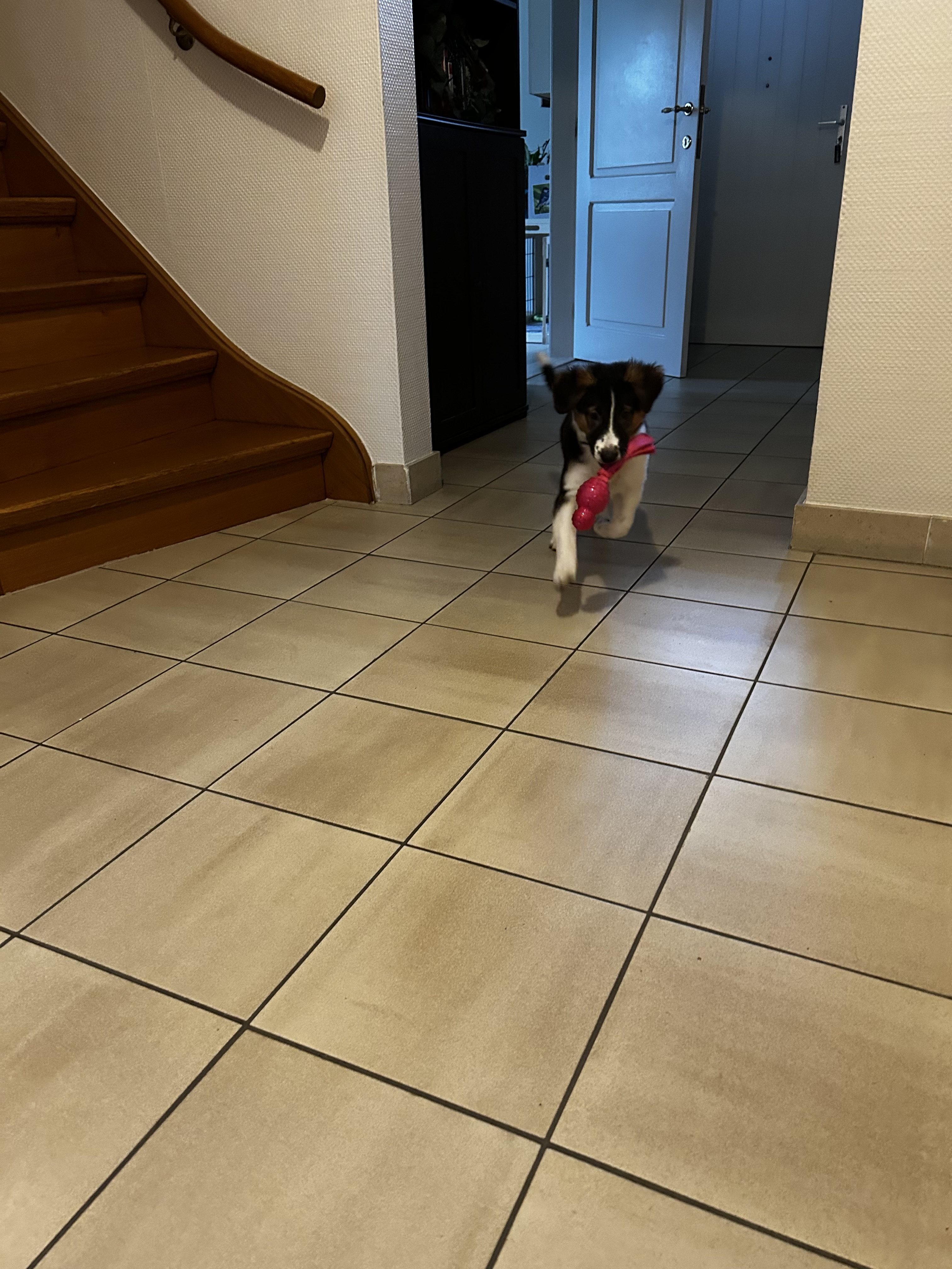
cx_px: 476
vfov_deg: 67.3
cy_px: 634
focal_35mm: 26
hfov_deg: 53.1
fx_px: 953
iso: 500
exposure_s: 1/33
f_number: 1.5
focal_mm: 5.7
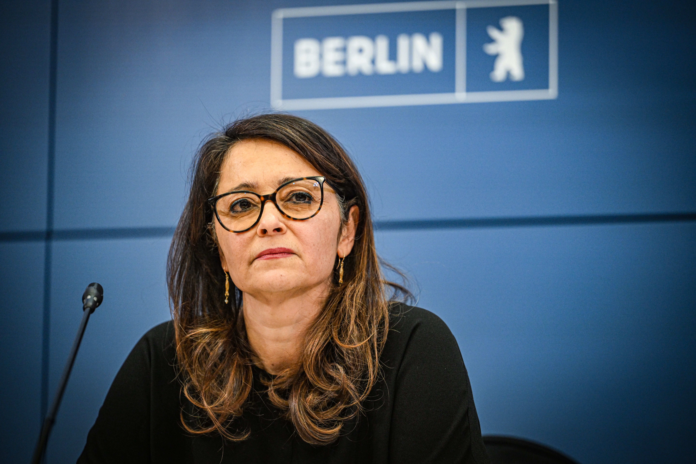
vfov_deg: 8.6
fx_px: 3093
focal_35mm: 160
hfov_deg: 12.8
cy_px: 232
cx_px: 348
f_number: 2.8
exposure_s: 1/500
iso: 2500
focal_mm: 160
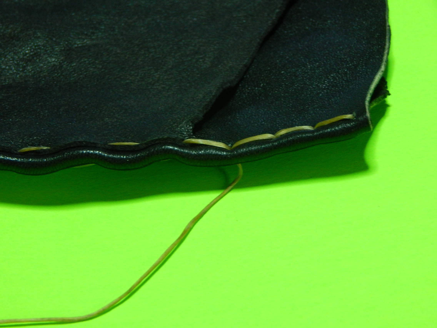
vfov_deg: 11.3
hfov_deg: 15.1
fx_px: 1654
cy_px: 164
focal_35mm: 131
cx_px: 218
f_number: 4.8
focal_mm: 23.4
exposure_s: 1/15
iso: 400
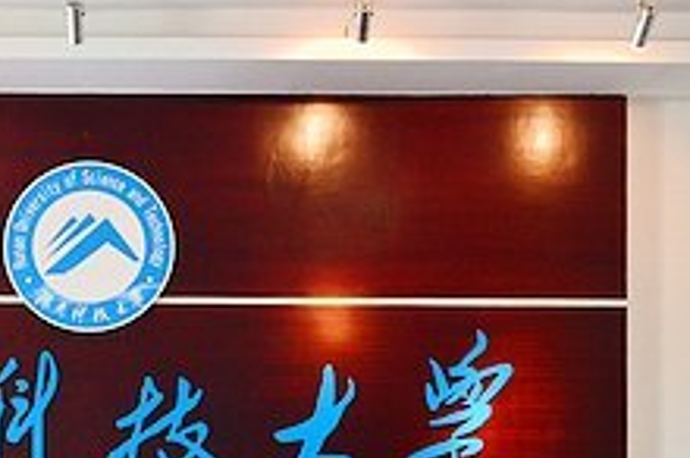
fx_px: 2744
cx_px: 50
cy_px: 508
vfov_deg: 9.4
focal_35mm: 143
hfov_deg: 14.2
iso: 800
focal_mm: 35
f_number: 8
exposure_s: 1/30
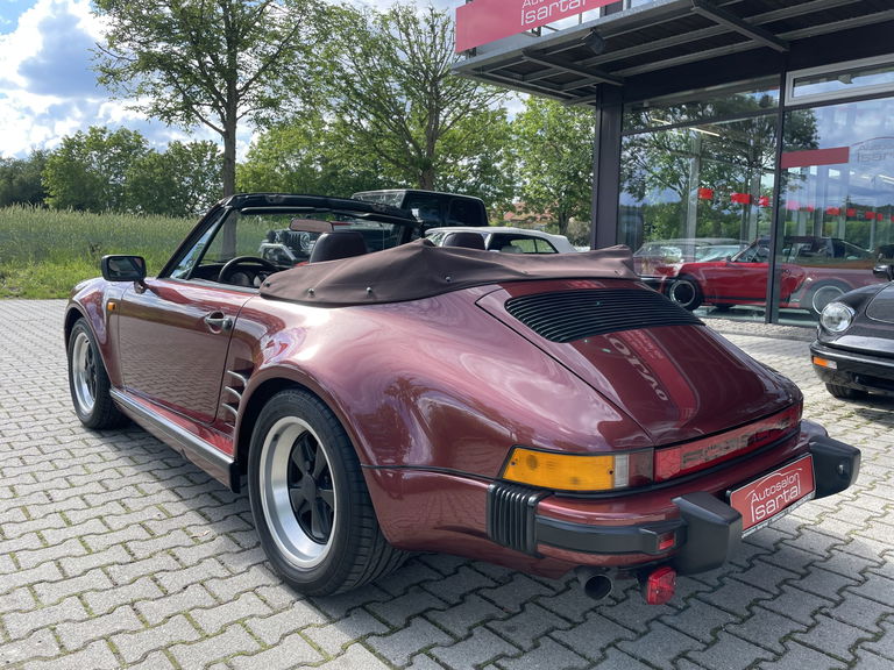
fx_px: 671
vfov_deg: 53.1
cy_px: 335
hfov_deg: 67.3
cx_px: 447
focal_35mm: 26
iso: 32
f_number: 1.6
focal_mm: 4.2
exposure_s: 1/917
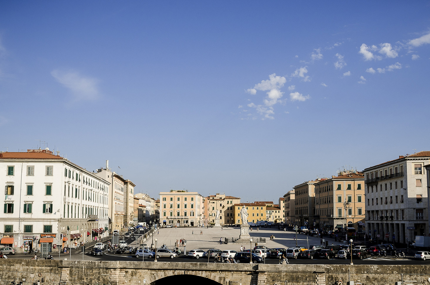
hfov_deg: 46.5
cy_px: 158
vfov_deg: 31.9
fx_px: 498
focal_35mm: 42
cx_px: 247
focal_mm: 17
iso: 100
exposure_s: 1/200
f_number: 9
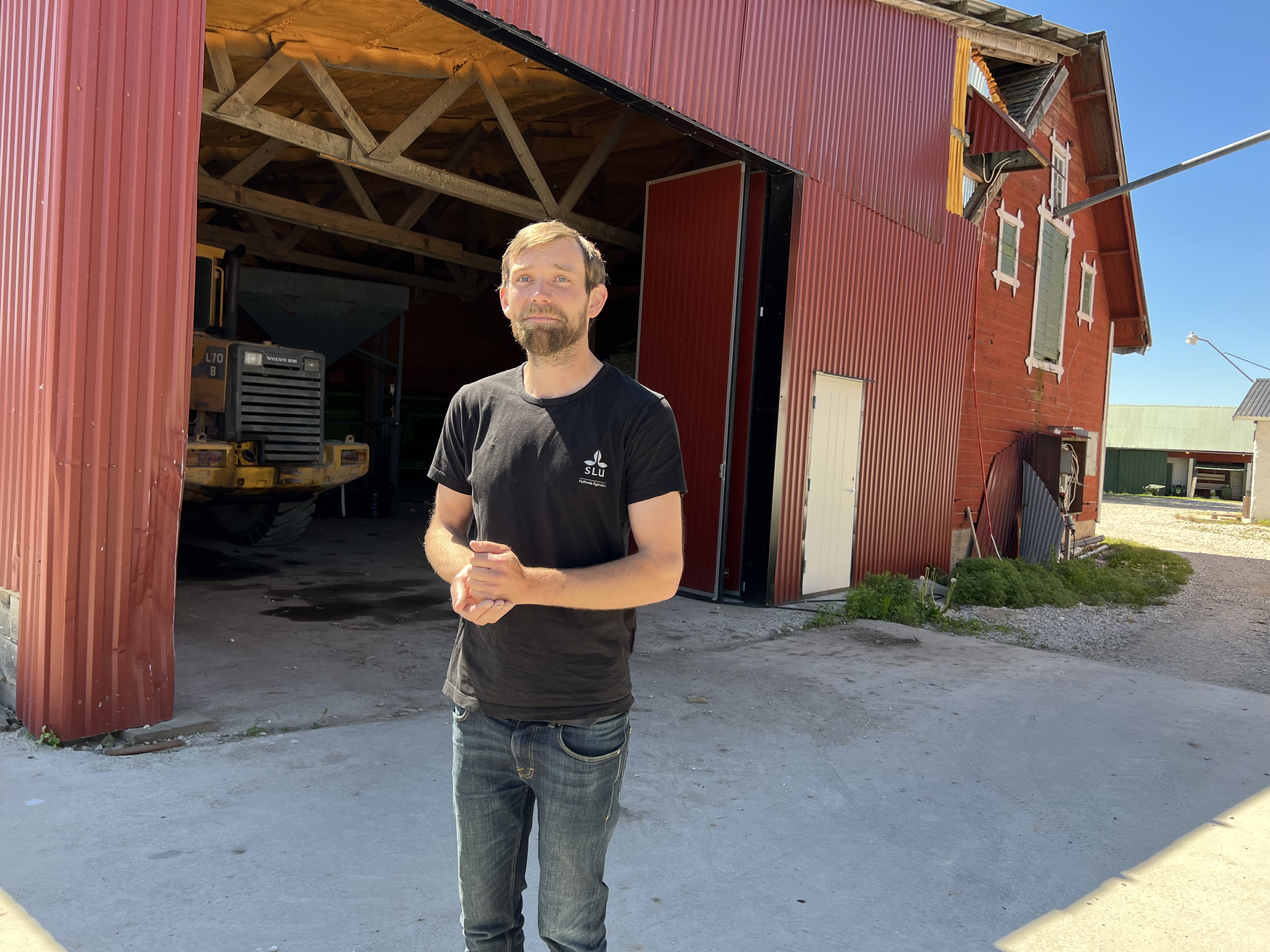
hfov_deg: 67.3
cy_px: 476
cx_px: 635
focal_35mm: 26
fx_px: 954
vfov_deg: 53.1
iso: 50
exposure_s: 1/632
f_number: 1.5
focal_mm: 5.7
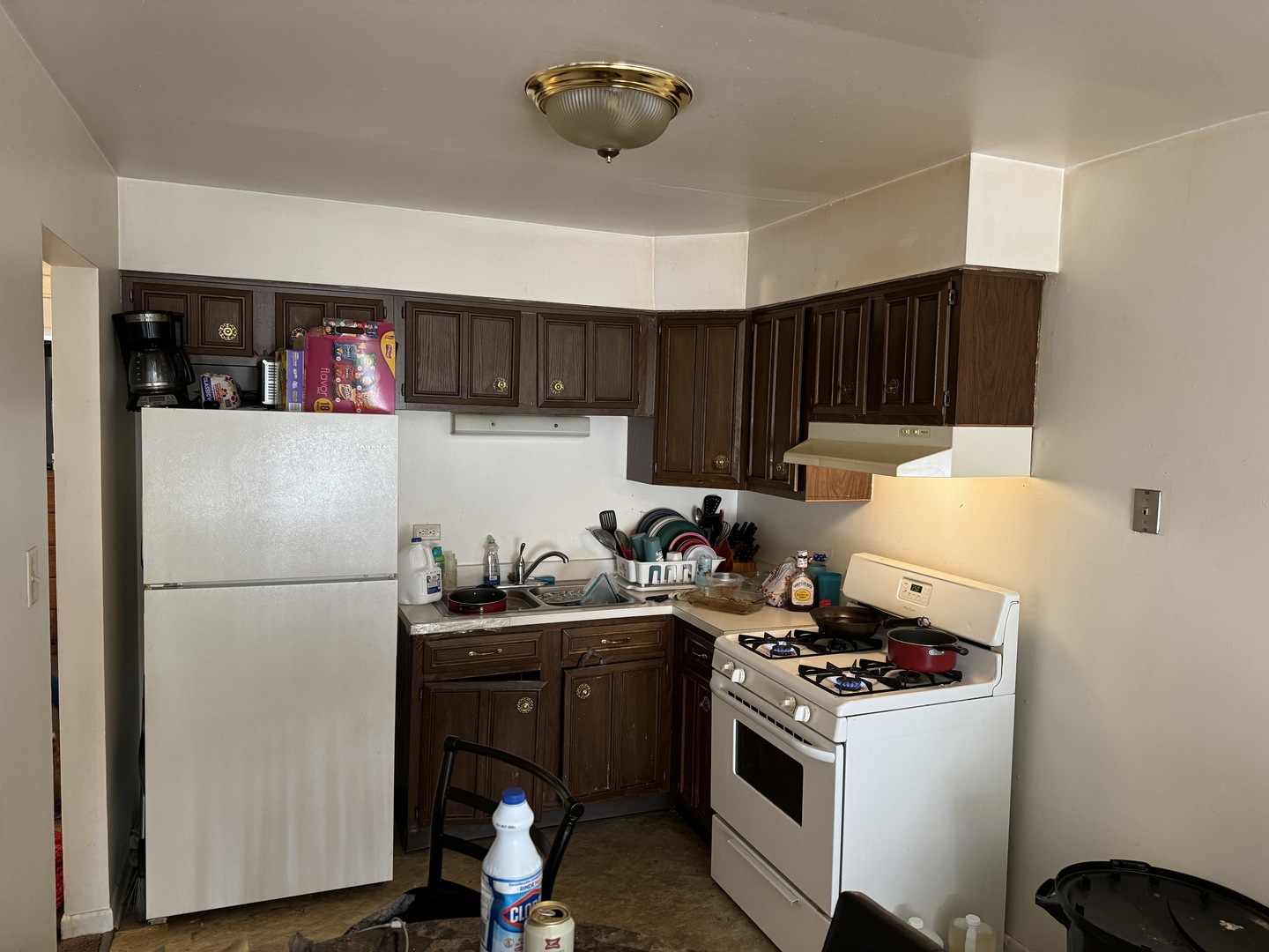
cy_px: 476
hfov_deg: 71.6
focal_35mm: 24
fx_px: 880
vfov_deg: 56.8
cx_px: 634
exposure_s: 1/60
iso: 400
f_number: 1.78
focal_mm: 6.76
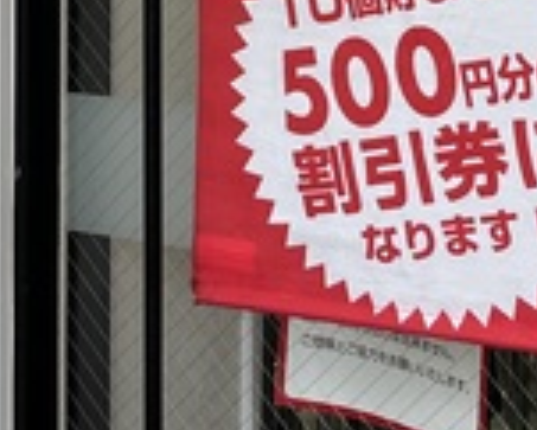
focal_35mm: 114
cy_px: -160
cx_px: 267
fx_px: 1813
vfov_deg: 13.0
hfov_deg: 16.8
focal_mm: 5.1
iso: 32
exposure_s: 1/138
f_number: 1.6
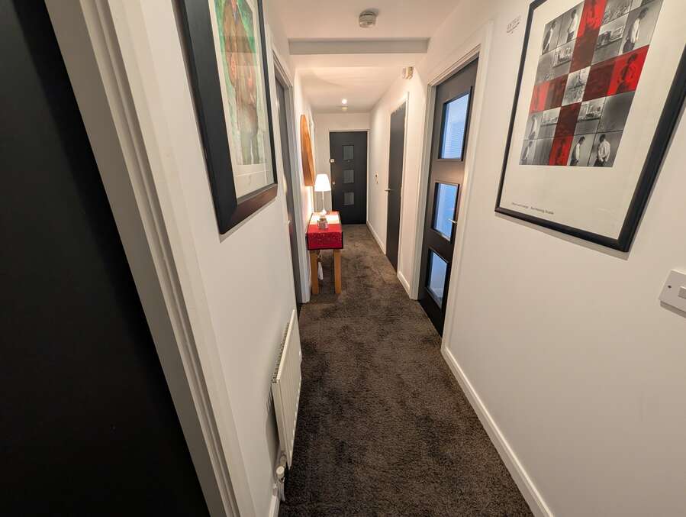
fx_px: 238
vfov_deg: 94.6
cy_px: 258
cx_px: 343
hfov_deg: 110.5
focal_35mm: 12
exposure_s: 1/49.3
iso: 243
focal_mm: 2.02
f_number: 1.7
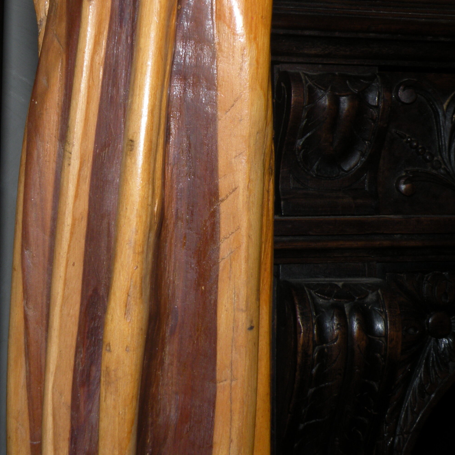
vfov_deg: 25.2
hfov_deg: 25.2
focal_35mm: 68
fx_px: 1011
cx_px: 152
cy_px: 152
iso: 64
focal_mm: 7.4
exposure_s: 1/60
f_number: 8
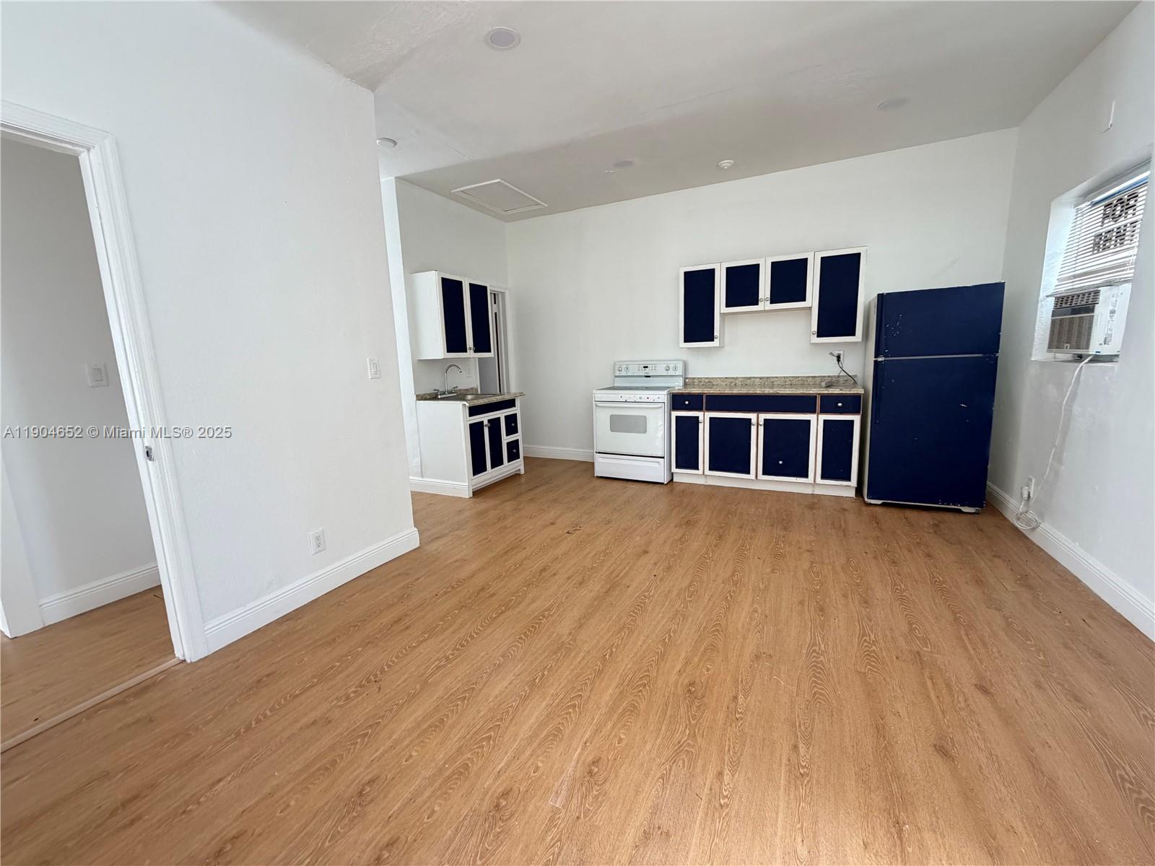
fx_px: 467
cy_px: 433
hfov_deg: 102.1
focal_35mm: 14
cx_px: 578
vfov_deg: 85.7
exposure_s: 1/92
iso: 320
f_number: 2.2
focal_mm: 2.22
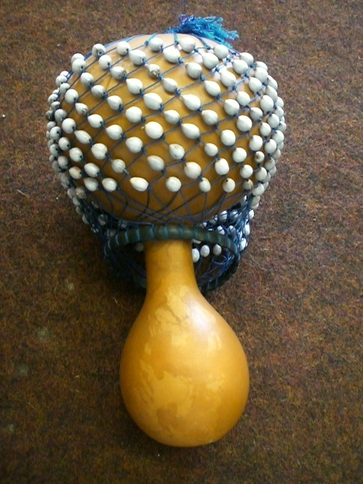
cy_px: 242
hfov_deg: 37.7
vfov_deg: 49.0
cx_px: 182
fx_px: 531
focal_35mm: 38
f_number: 3.1
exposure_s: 1/60
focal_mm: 6.3
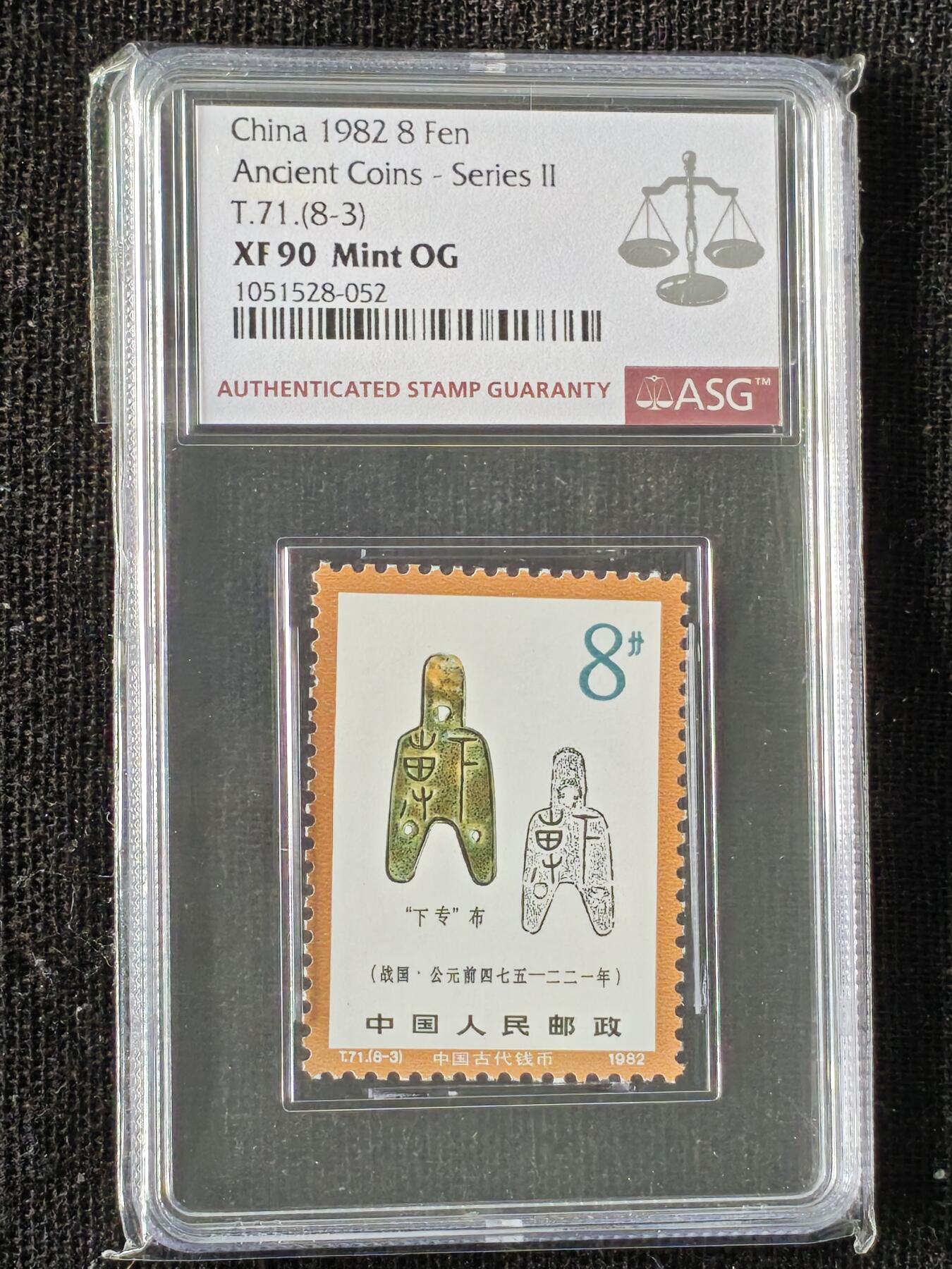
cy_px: 634
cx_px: 476
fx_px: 4070
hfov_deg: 13.3
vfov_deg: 17.7
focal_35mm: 111
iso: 100
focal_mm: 4.94
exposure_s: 1/100
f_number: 1.5
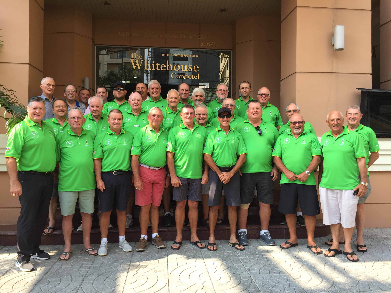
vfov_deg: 48.2
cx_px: 196
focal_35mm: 29
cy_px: 146
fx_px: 328
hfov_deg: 61.7
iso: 32
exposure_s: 1/347
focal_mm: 4.15
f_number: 2.2
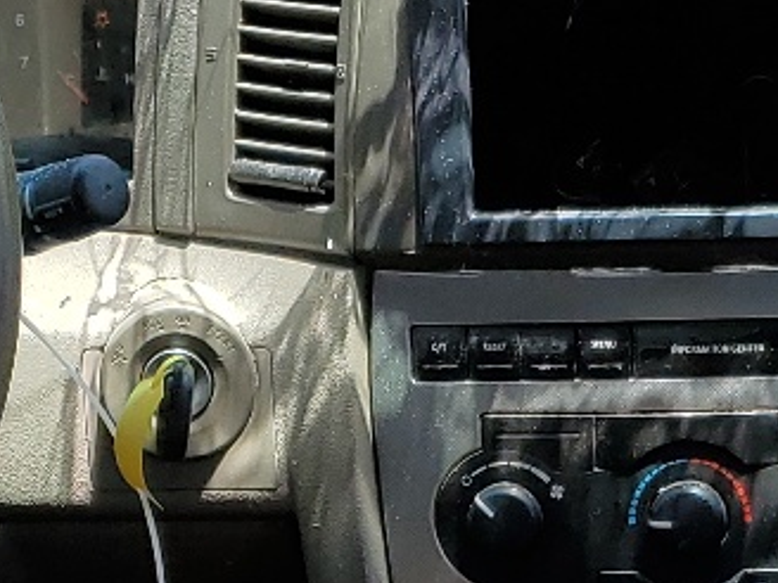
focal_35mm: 127
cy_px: 1033
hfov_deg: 15.4
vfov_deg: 10.9
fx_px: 2854
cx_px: 621
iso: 50
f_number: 1.5
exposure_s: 1/769
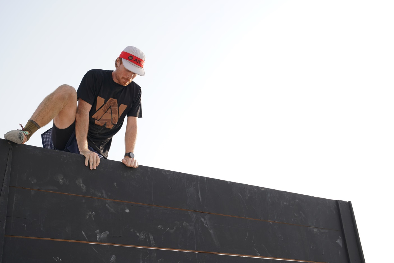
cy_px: 129
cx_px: 193
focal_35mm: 48
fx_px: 520
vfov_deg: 28.4
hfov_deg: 41.5
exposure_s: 1/400
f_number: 4.5
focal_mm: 46.5
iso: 100
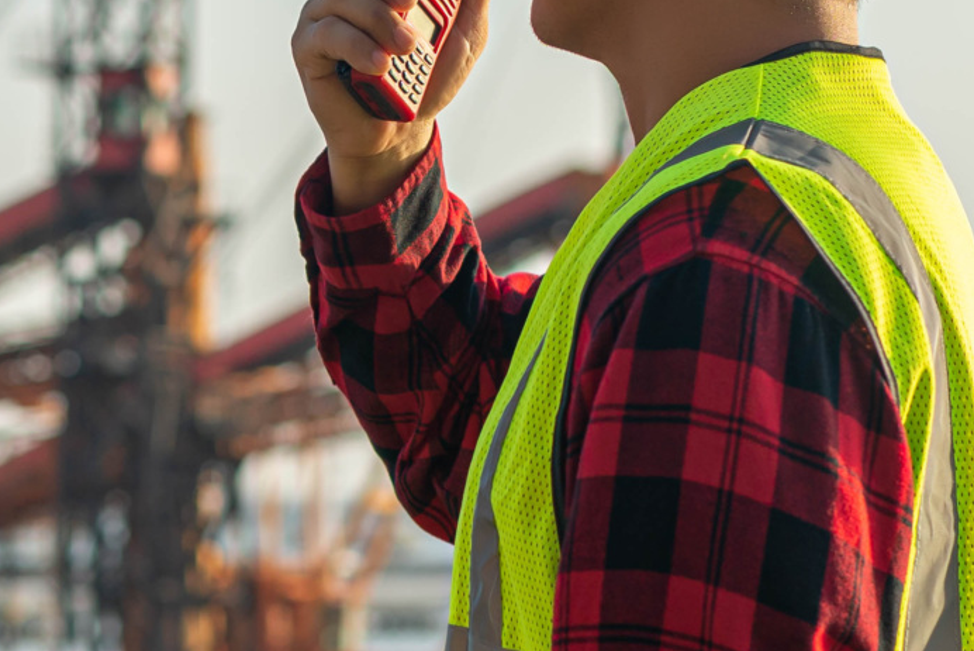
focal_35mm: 185
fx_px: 5007
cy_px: 316
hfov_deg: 11.0
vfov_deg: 7.4
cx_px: 20
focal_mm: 50
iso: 100
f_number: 3.2
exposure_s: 1/1250
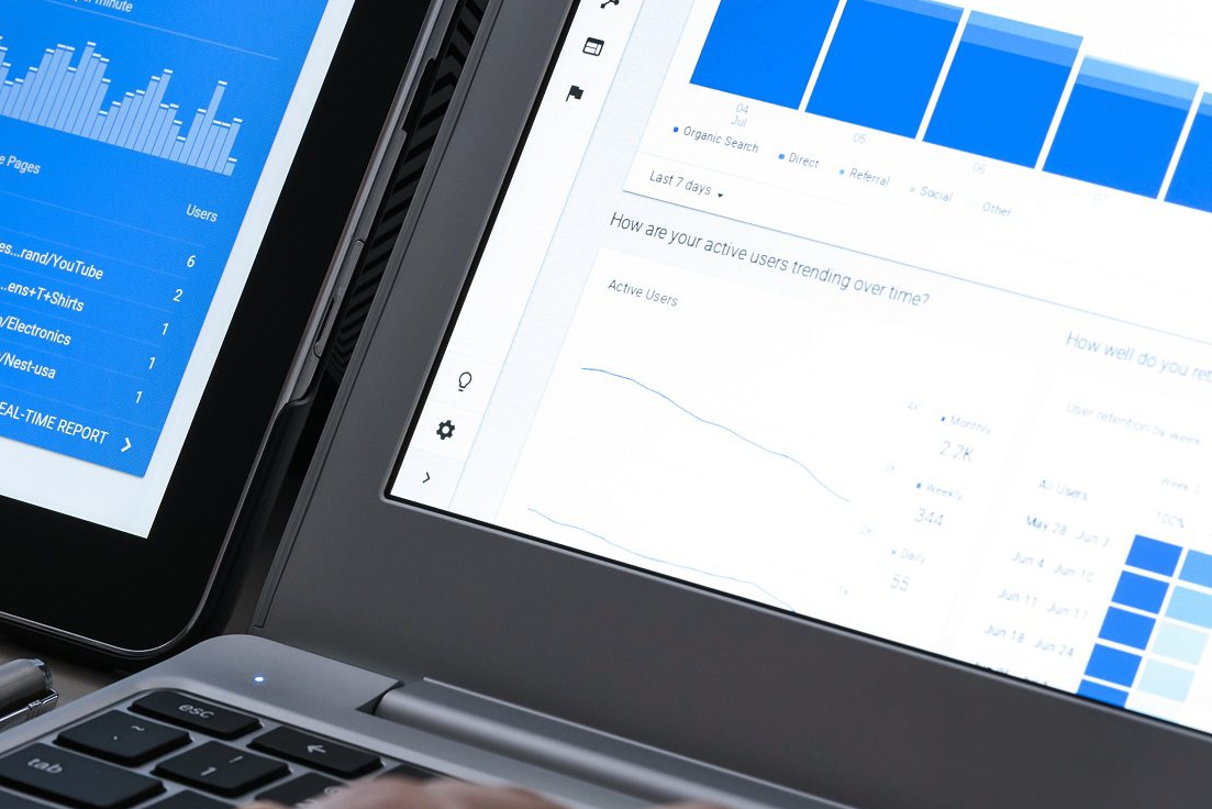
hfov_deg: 10.5
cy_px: 373
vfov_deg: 7.0
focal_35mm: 195
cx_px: 192
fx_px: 6566
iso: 500
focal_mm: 112
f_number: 11
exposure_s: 1/3
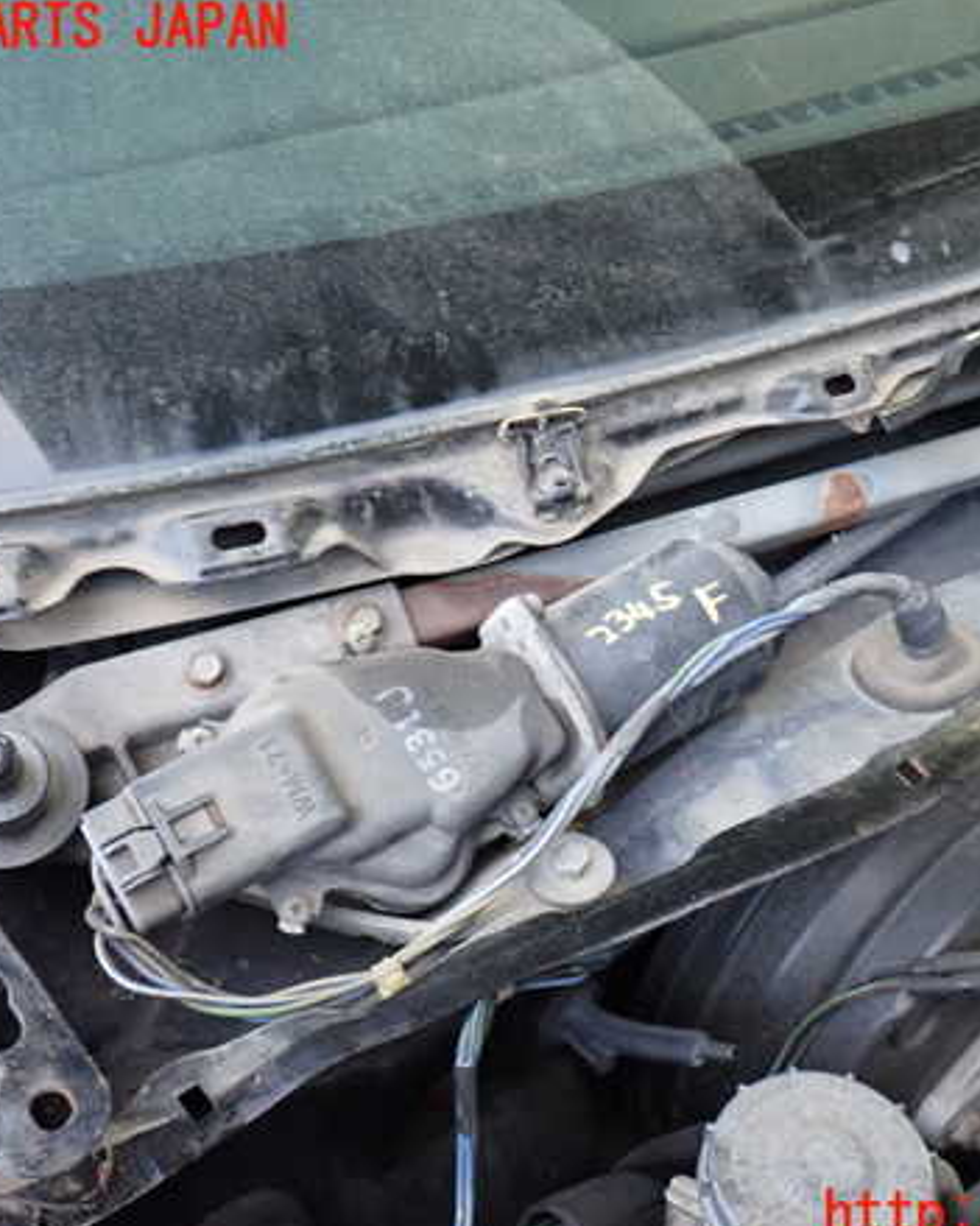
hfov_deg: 37.1
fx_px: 1451
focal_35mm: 40
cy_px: 623
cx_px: 617
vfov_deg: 45.8
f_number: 2.3
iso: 320
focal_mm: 5.4
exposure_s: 1/30
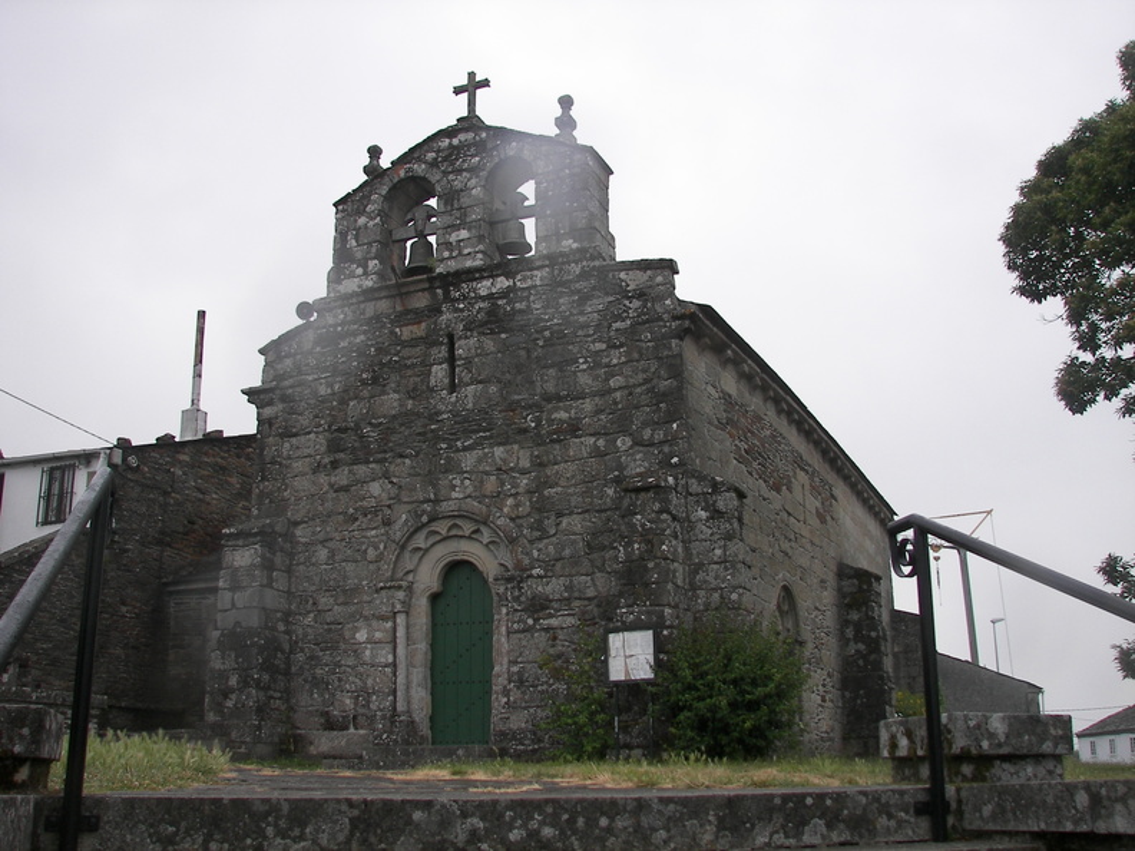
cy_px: 426
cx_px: 568
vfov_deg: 39.7
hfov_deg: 51.4
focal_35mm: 36
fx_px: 1180
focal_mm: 6
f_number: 2.8
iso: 50
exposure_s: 1/40
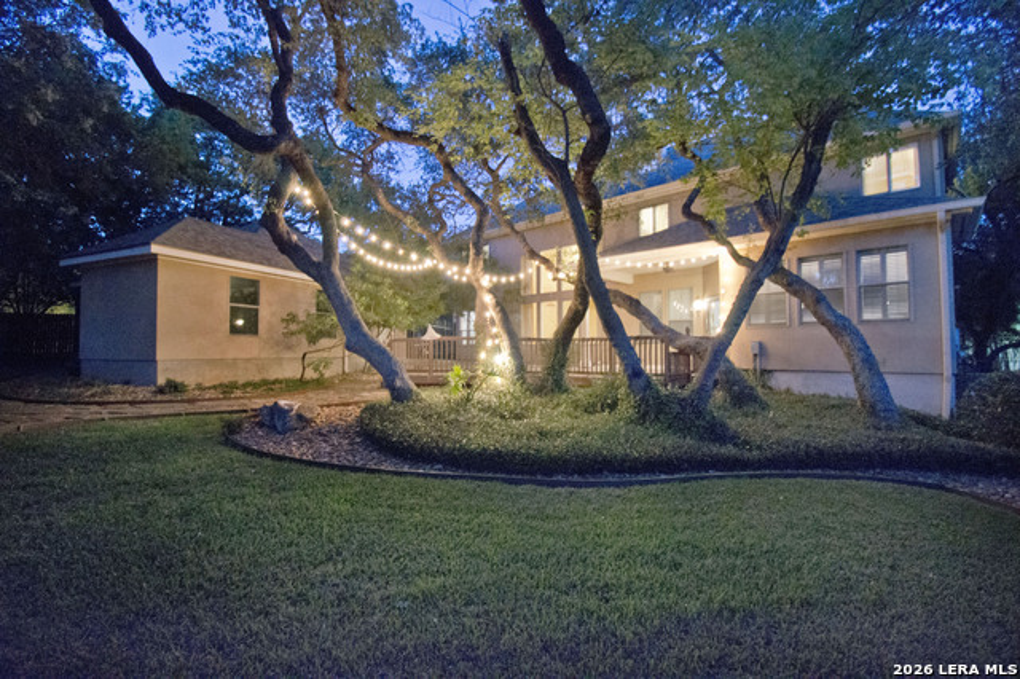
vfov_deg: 77.3
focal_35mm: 15
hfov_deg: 100.4
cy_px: 340
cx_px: 510
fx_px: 425
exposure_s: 1/5
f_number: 4.5
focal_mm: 10
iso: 3200
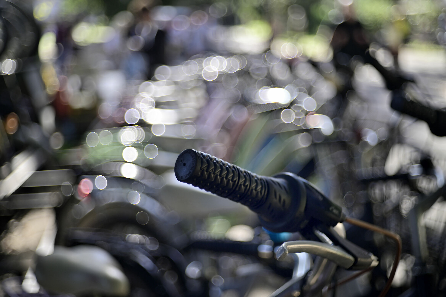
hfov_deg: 39.6
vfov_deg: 27.0
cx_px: 223
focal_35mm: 50
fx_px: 619
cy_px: 148
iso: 100
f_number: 2.8
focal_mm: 50
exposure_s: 1/200
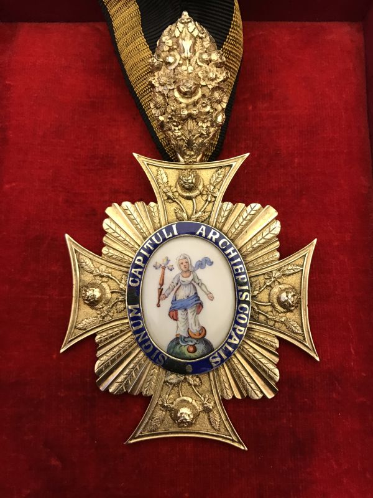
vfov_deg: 63.4
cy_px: 249
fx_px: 402
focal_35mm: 28
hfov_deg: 49.7
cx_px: 186
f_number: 1.8
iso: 40
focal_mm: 3.99
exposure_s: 1/17
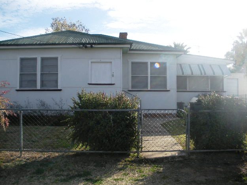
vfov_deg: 38.7
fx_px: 264
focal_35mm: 37
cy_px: 93
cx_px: 126
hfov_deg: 50.1
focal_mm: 6.3
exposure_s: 1/560
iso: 64
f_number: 3.5
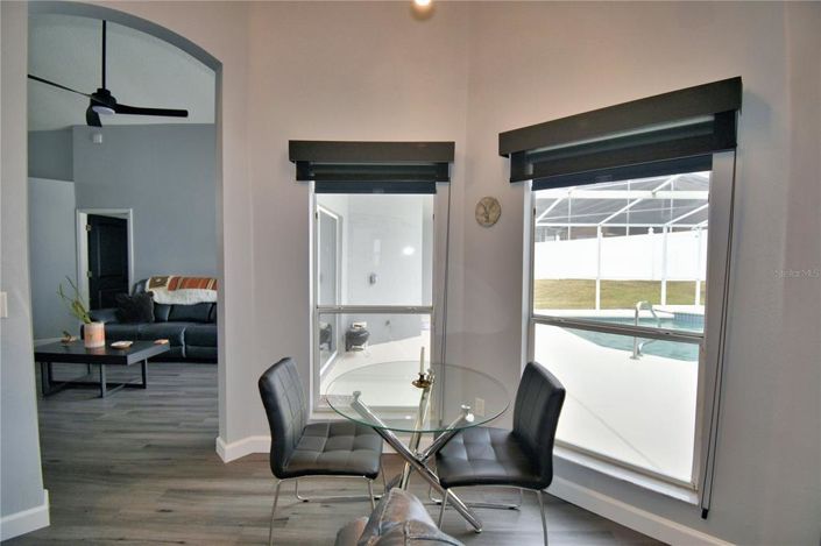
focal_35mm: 15
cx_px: 410
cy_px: 273
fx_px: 342
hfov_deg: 100.4
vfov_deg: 77.2
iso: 180
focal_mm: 10
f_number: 4.5
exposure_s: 1/60
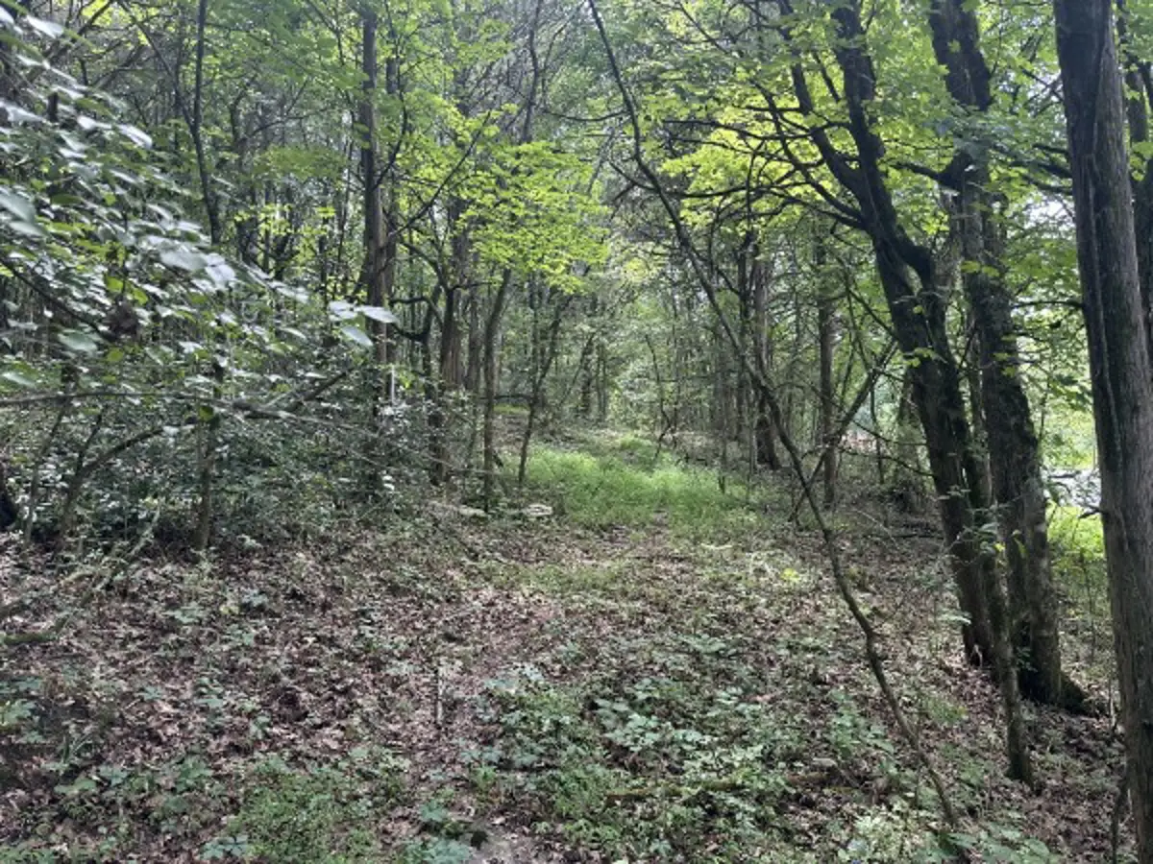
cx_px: 576
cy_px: 432
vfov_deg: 56.8
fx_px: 799
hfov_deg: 71.6
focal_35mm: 24
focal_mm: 6.86
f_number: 1.78
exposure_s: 1/121
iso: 100
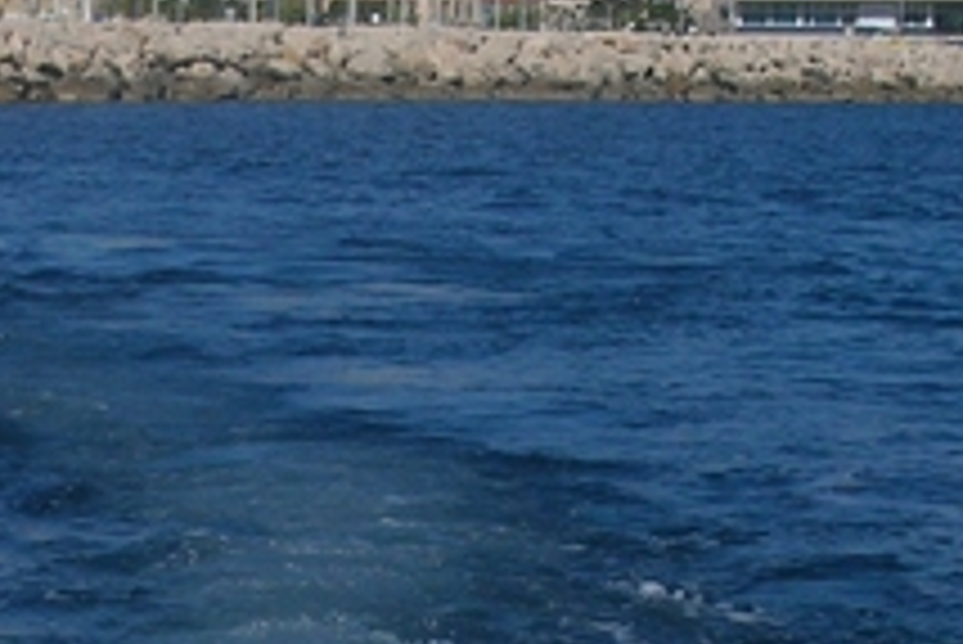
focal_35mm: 136
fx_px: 3640
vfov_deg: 10.0
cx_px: 140
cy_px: 743
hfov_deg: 14.9
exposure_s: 1/223
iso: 50
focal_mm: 5.8
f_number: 8.5
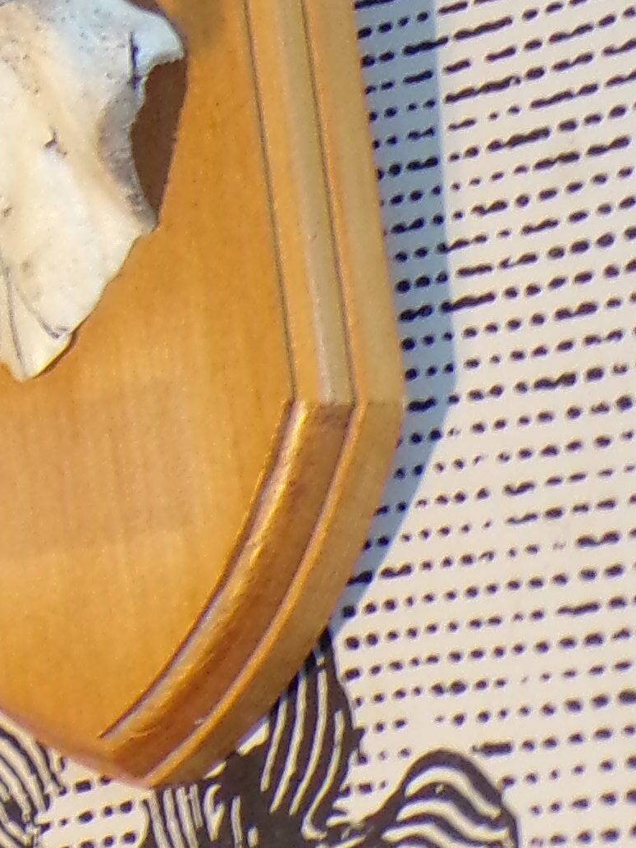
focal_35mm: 165
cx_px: -597
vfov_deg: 11.1
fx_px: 4041
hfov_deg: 8.6
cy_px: -697
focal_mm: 6.6
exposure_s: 1/20
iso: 200
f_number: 3.3
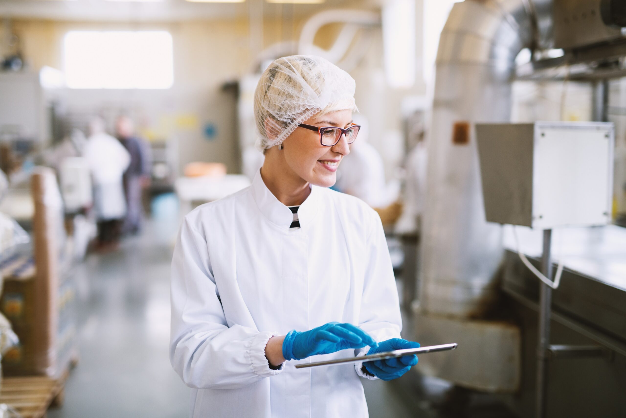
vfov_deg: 27.0
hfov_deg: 39.6
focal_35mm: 50
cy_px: 209
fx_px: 870
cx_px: 313
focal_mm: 50
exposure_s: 1/500
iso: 500
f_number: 1.8
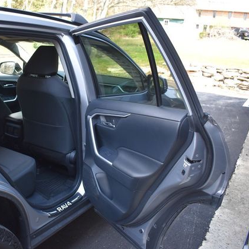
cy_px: 125
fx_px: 285
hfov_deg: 46.3
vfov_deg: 47.2
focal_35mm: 35
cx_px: 79
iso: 400
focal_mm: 18
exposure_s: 1/250
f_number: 4.5
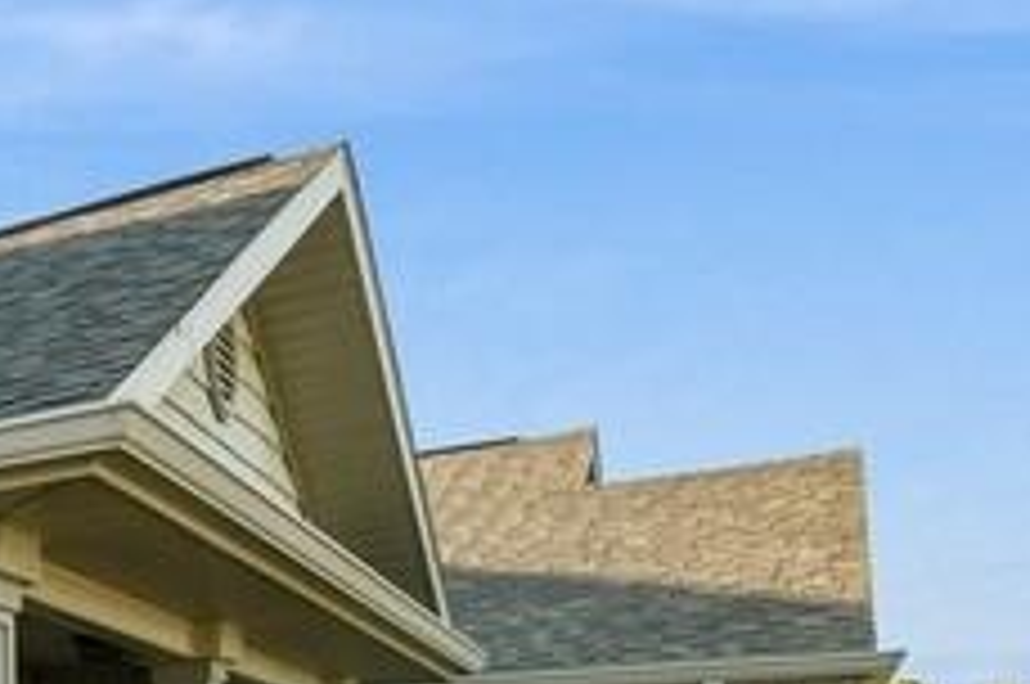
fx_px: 1400
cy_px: 826
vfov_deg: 24.7
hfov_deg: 25.0
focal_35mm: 49
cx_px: -670
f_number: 8
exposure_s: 1/80
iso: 100
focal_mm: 14
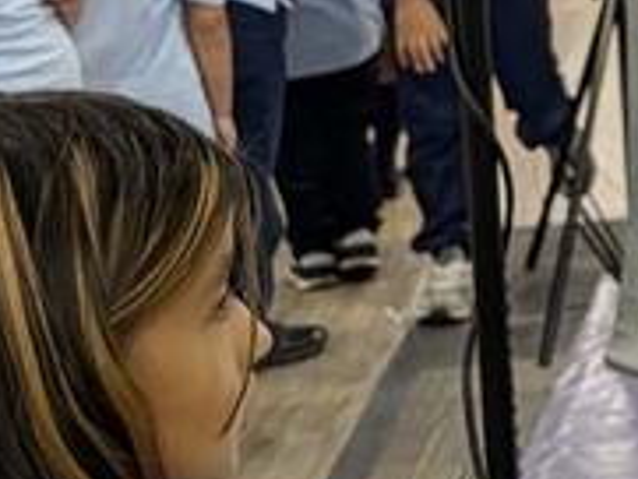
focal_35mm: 136
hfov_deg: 10.9
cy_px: -224
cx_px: 1769
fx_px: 2508
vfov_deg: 10.6
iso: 487
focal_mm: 6.9
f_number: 1.68
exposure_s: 1/267
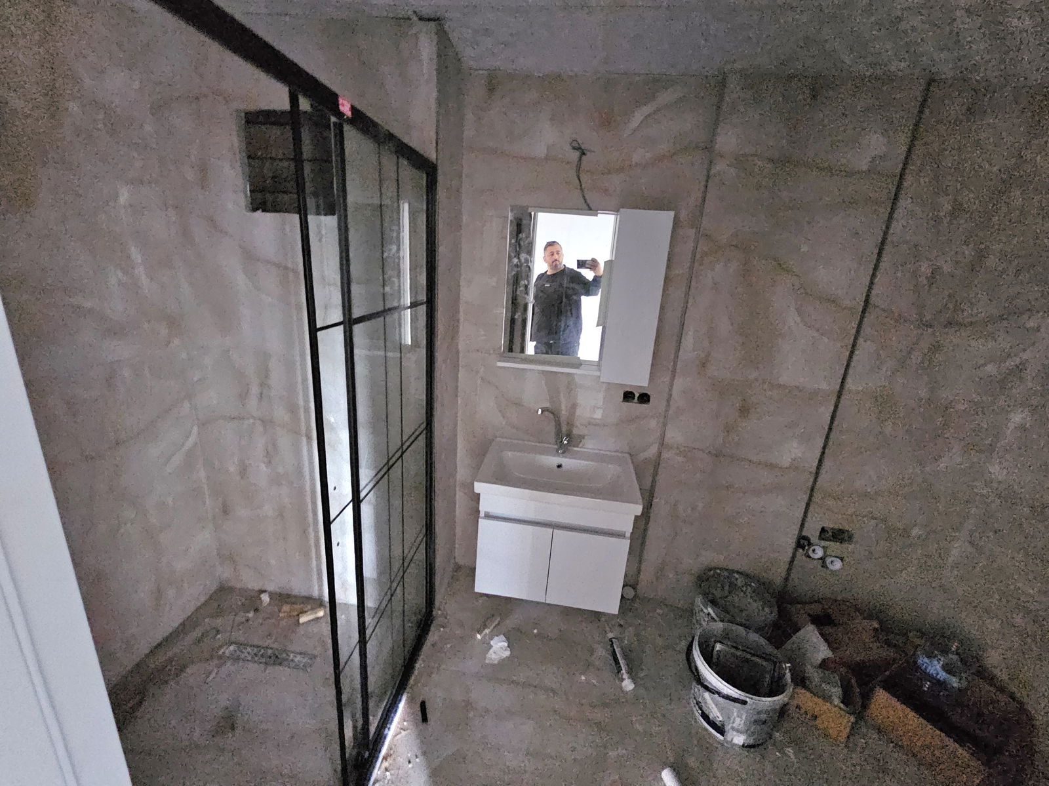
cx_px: 524
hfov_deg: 106.2
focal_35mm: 13
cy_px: 393
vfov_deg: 89.9
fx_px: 394
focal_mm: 2.2
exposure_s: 1/24
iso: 1600
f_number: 2.2
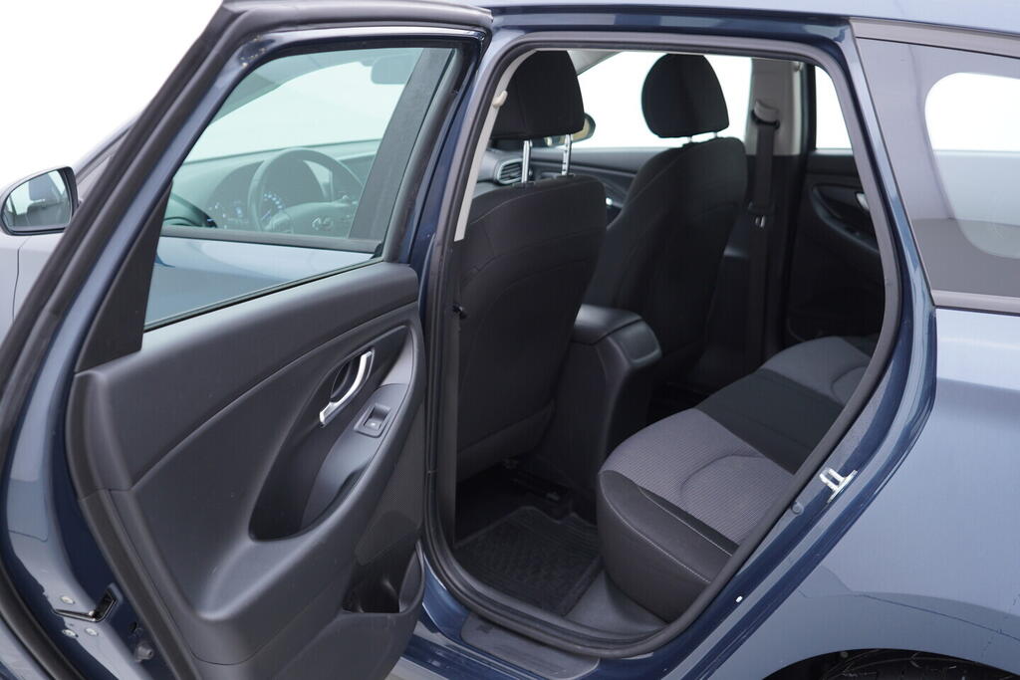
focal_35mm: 36
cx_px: 510
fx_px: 1020
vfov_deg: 36.9
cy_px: 340
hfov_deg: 53.1
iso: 160
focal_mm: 24
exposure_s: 1/40
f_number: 2.8
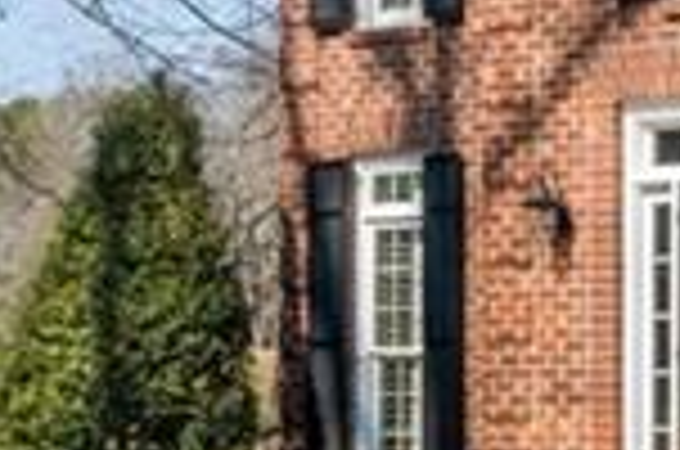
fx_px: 3581
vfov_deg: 7.2
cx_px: 1216
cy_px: 155
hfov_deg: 10.2
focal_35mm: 190
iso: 100
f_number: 6.3
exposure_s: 1/640
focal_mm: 10.26
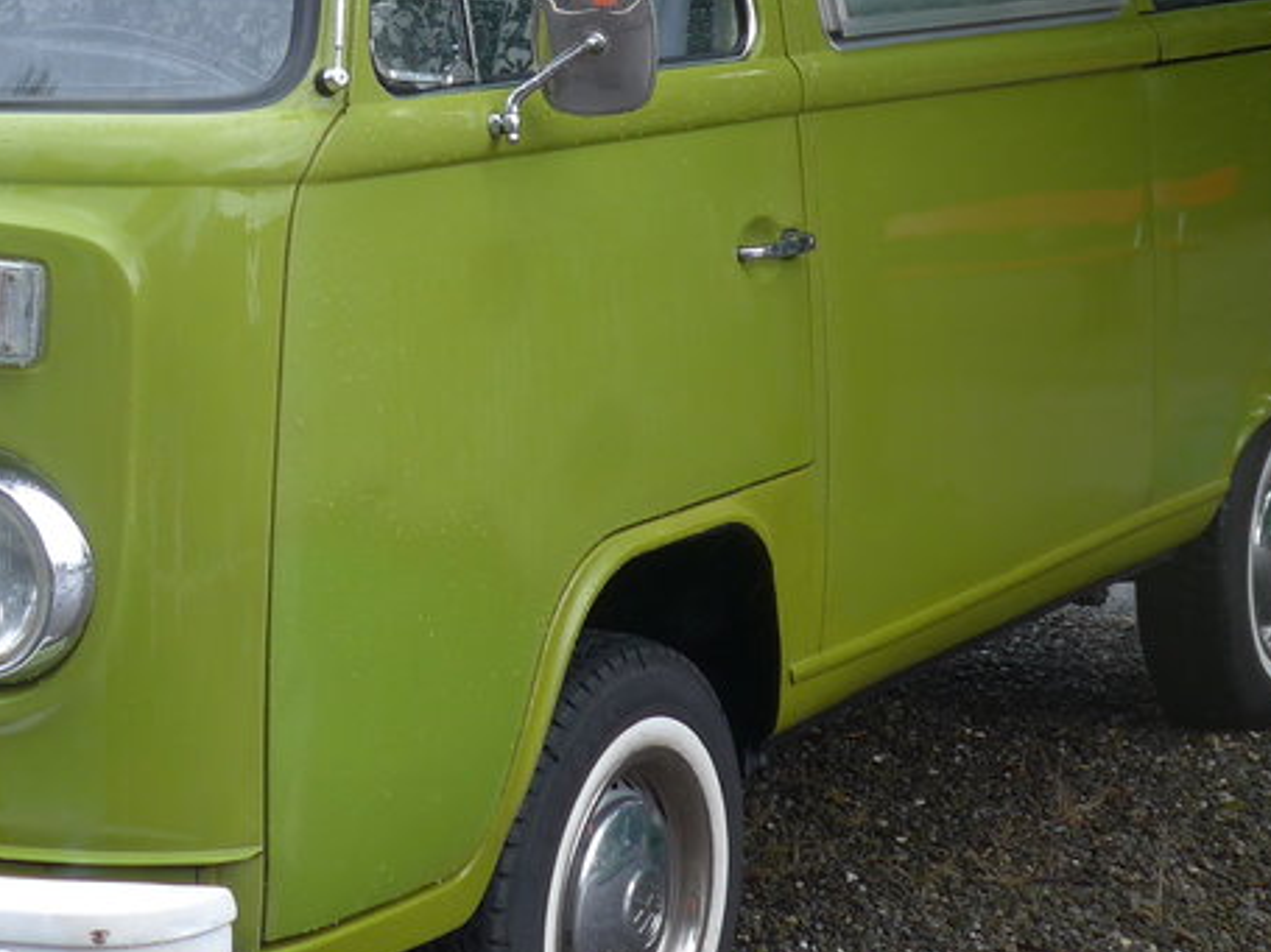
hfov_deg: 20.4
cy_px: 106
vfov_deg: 15.4
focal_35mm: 95
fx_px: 3487
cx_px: 218
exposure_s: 1/125
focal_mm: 7.5
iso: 80
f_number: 2.8
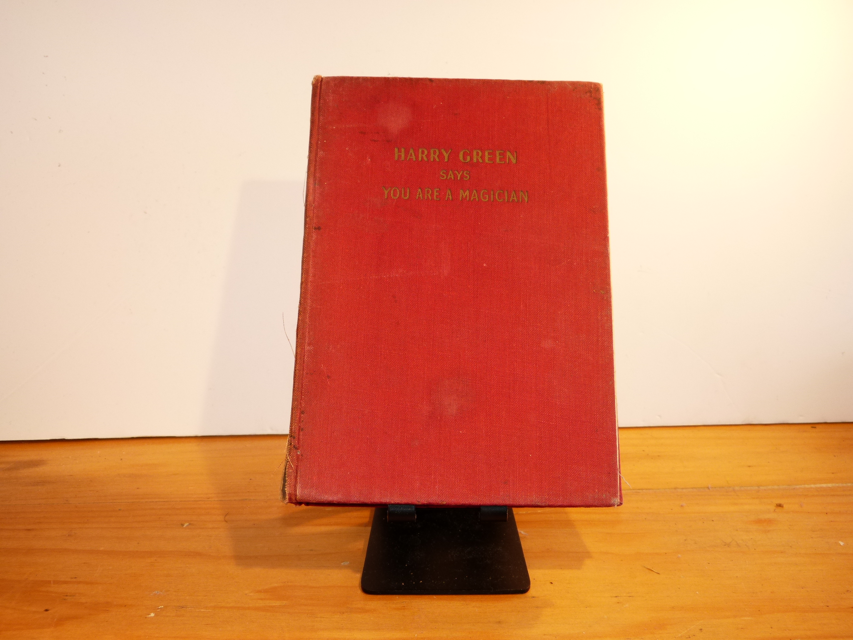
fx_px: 986
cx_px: 426
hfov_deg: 46.8
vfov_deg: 36.0
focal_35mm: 40
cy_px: 320
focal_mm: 7.1
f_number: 3.1
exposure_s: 1/60
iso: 125
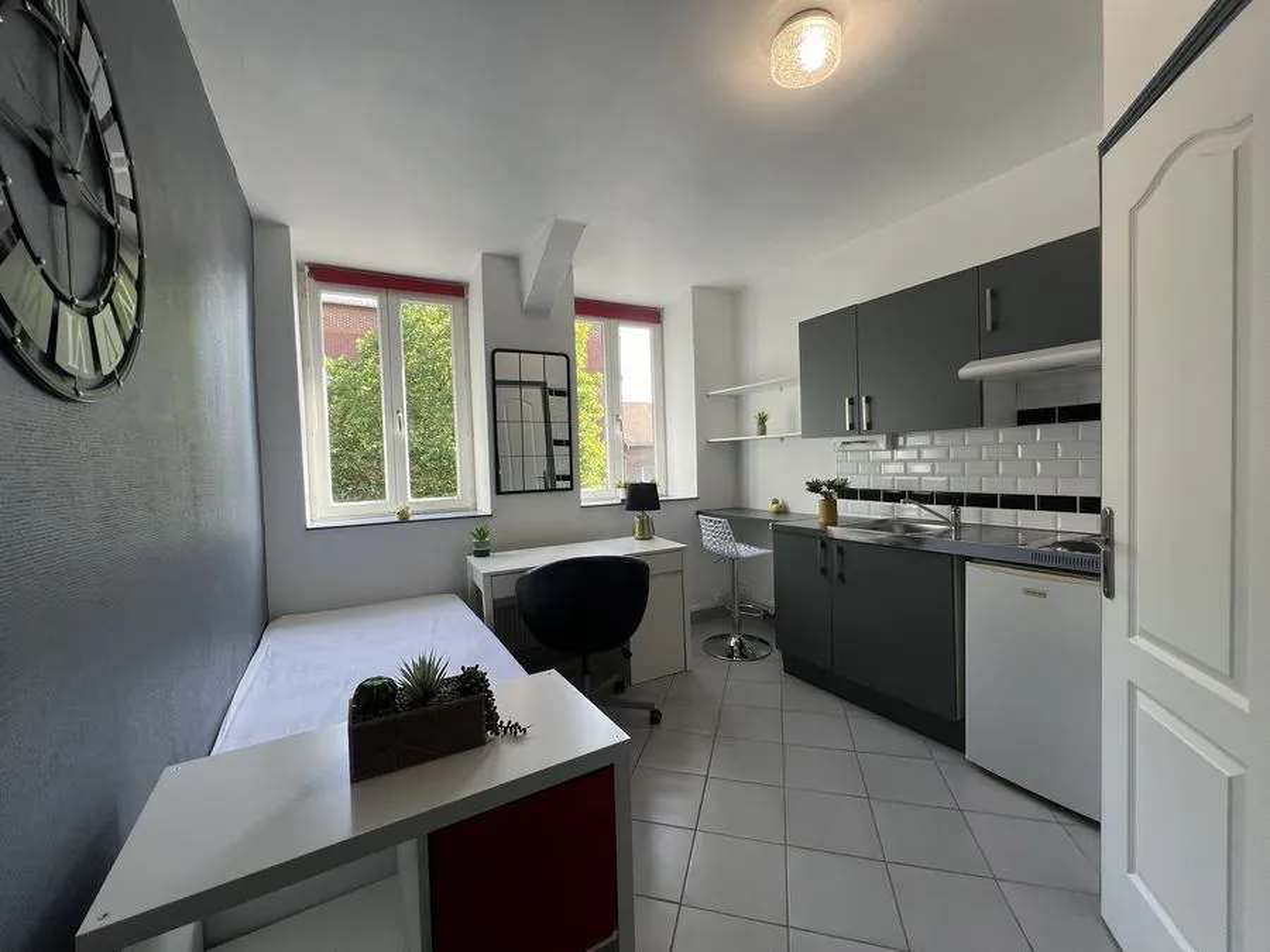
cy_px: 476
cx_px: 635
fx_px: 477
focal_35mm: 13
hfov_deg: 106.2
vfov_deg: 89.9
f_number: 1.8
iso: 32
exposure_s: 1/99
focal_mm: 1.57
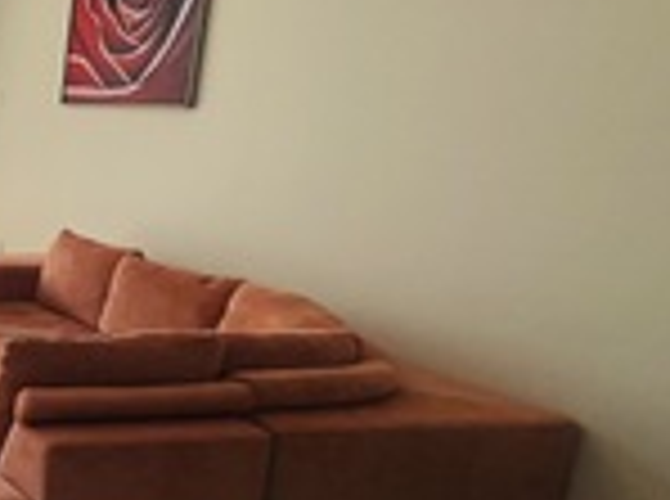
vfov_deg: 35.8
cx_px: -335
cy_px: 268
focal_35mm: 40
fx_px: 772
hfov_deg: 29.0
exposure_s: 1/237
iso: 32
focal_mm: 1.57
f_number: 1.8
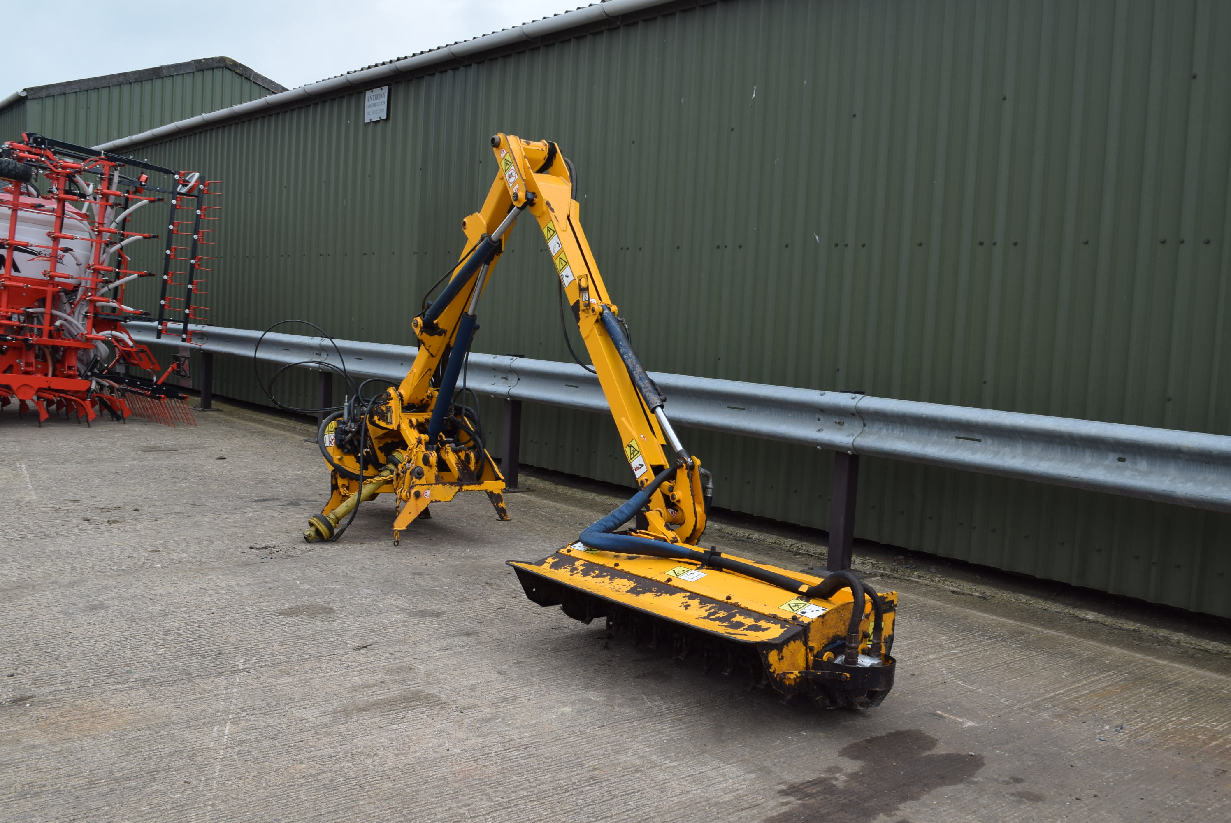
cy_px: 412
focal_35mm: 33
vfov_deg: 40.0
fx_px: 1129
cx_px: 616
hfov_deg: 57.2
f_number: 9
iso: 200
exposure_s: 1/320
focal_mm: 22
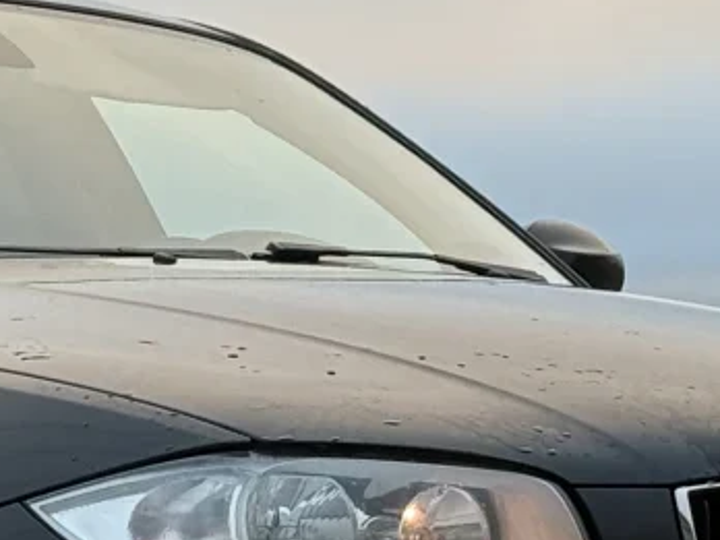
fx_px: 5512
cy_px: 420
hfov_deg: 7.5
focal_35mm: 265
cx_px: 66
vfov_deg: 5.6
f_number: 1.78
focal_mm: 6.76
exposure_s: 1/242
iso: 125
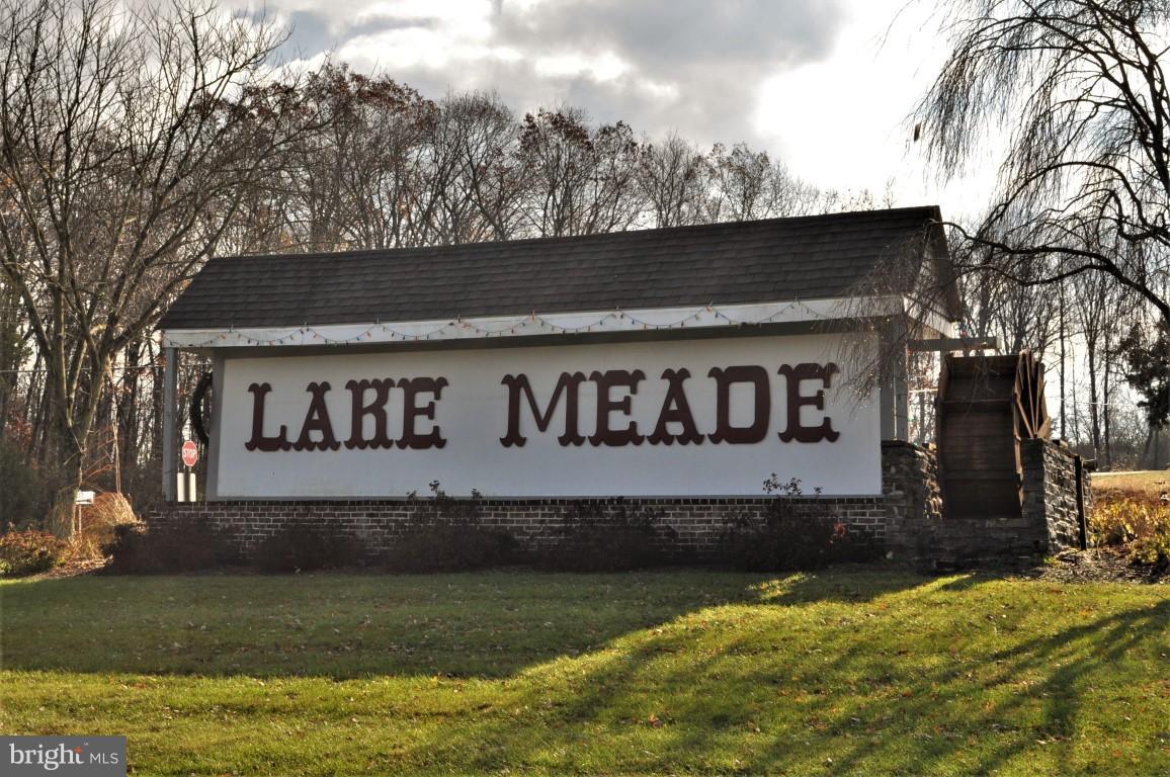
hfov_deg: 43.6
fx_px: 1461
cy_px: 388
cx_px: 585
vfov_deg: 29.8
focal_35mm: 45
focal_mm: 30
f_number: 13
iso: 200
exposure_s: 1/200
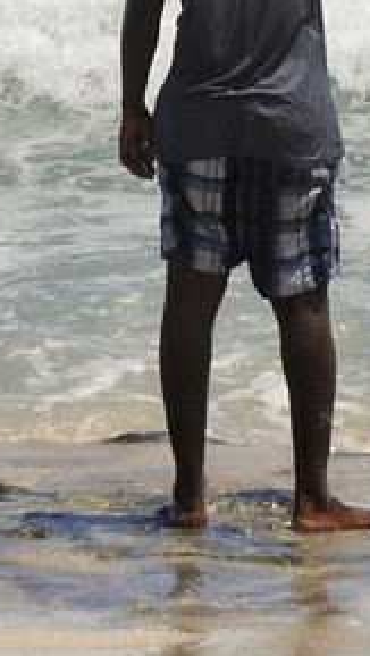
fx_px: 19164
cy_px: -878
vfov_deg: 2.0
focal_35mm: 1101
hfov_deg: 1.1
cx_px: 48
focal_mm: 190
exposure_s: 1/400
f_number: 14
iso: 200
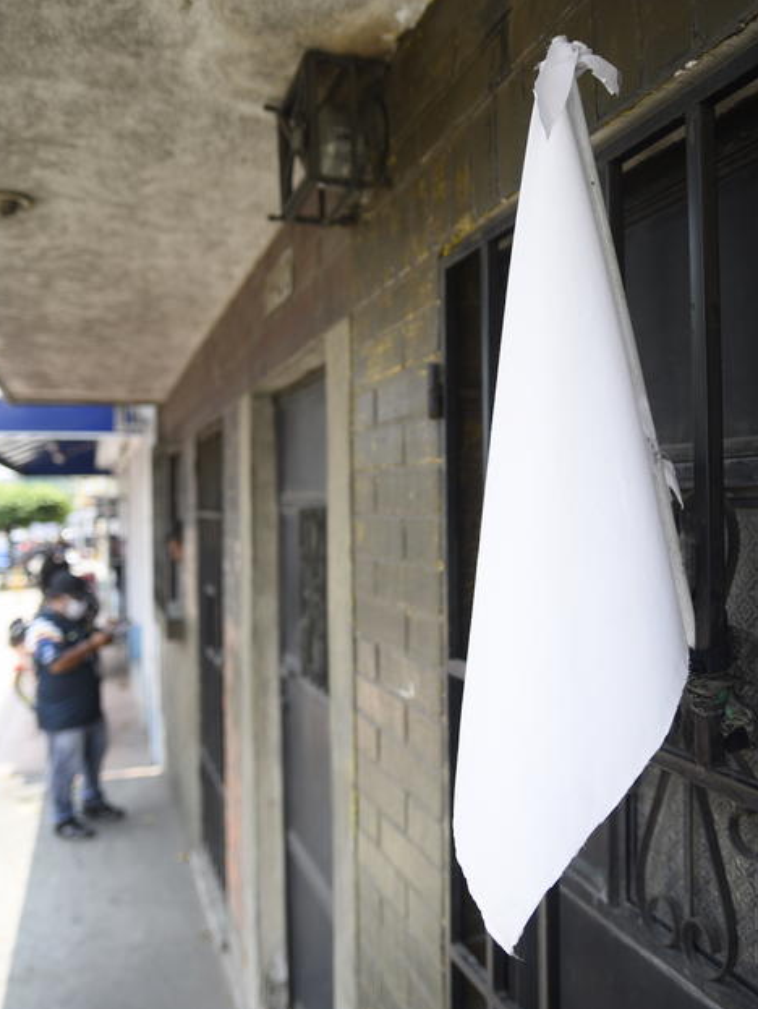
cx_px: 432
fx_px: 846
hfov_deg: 48.1
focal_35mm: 29
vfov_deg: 61.6
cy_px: 504
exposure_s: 1/800
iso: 200
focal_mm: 20
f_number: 2.8
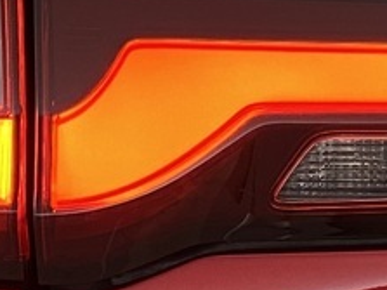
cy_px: 109
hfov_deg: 11.7
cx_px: 281
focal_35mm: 168
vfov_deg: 8.8
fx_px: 1877
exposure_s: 1/50
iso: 160
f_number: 1.8
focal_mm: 4.25
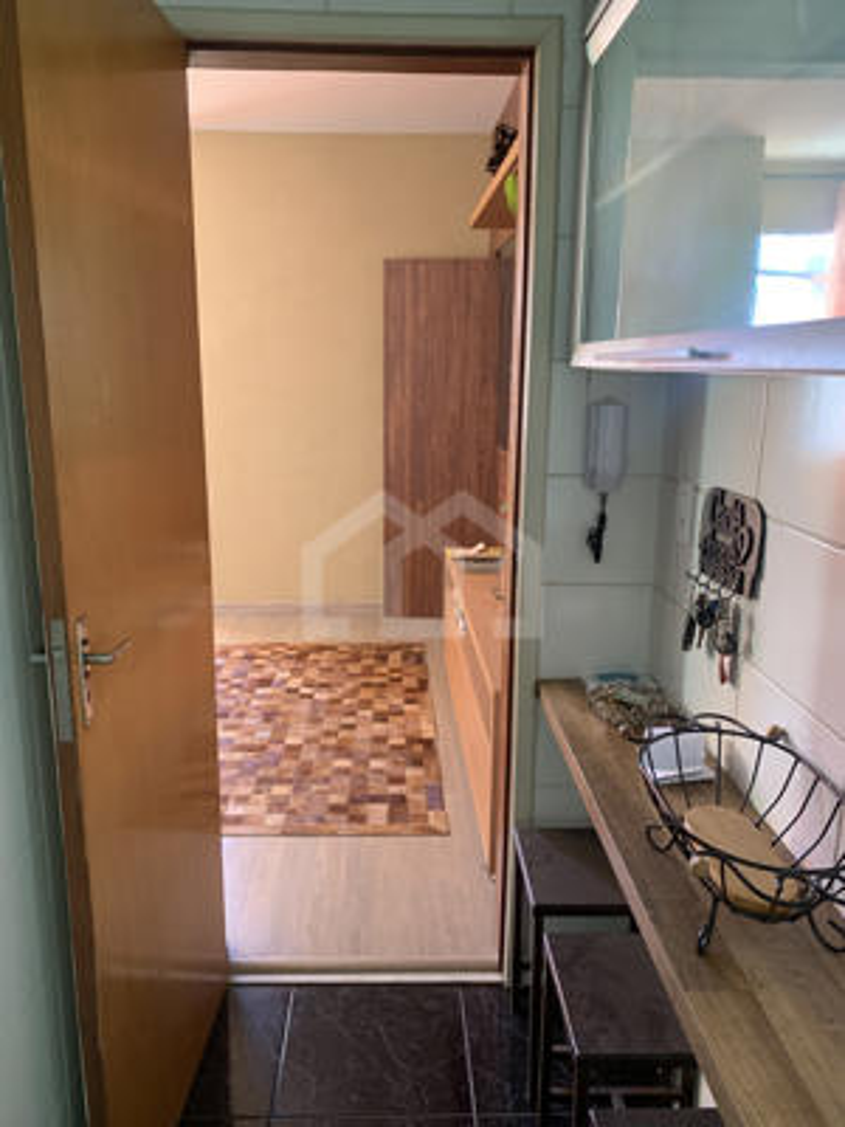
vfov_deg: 67.3
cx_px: 422
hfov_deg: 53.1
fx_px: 846
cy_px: 564
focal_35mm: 26
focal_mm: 4.25
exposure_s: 1/60
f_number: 1.8
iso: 160
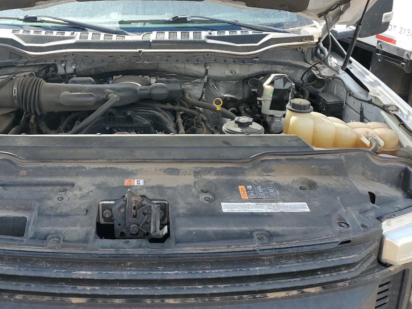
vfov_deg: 39.4
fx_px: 428
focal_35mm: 36
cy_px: 114
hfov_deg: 50.5
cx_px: 140
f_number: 1.5
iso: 50
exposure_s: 1/769
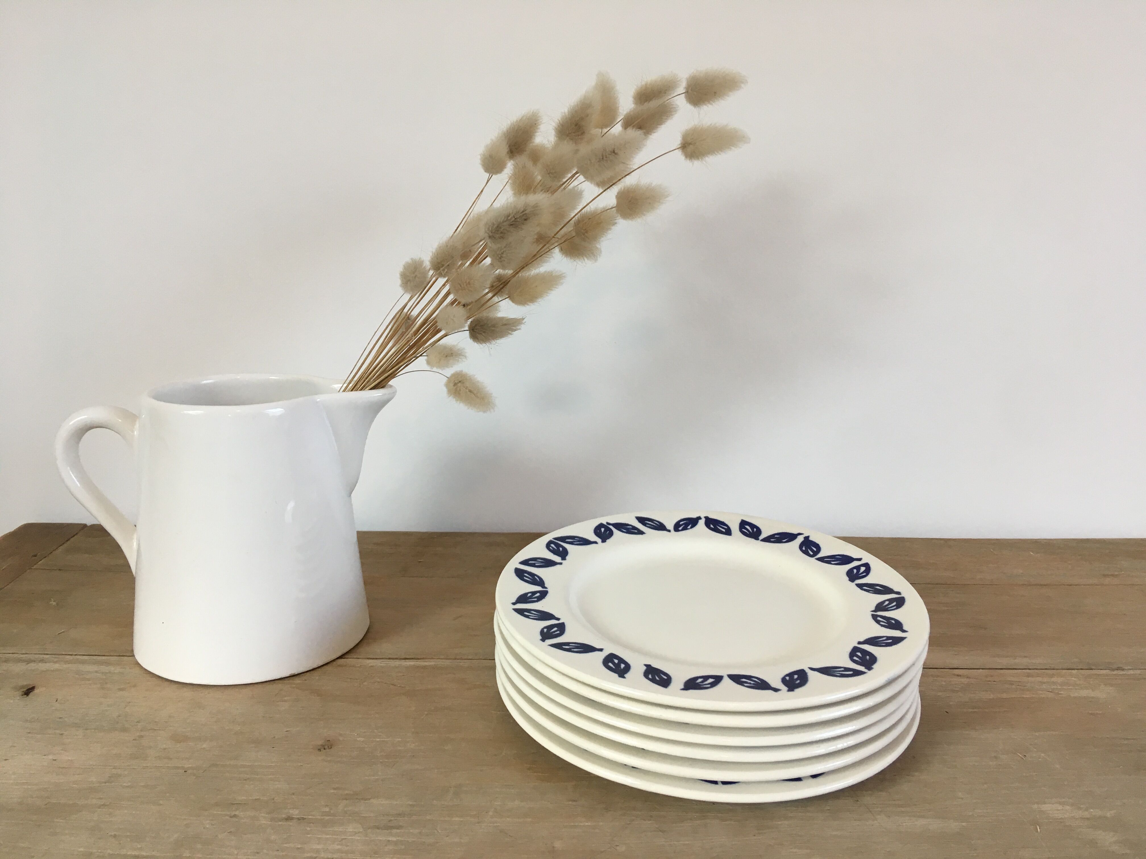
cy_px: 430
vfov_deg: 48.2
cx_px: 573
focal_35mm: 29
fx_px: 960
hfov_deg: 61.7
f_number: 2.2
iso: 32
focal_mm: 4.15
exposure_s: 1/33
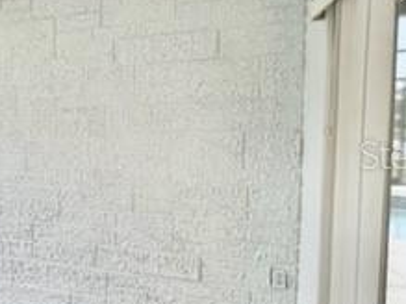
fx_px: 445
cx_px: -59
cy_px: 154
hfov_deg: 38.7
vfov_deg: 37.7
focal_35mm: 38
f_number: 1.8
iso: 40
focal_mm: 1.57
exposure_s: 1/122
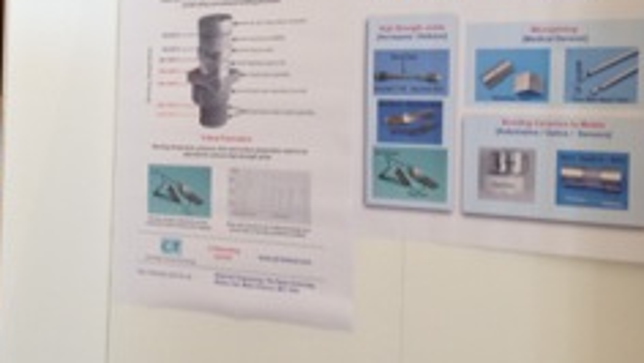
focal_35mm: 71
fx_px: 1213
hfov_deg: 29.7
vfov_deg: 17.0
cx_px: 267
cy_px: 104
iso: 50
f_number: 2.4
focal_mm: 4.28
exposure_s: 1/24
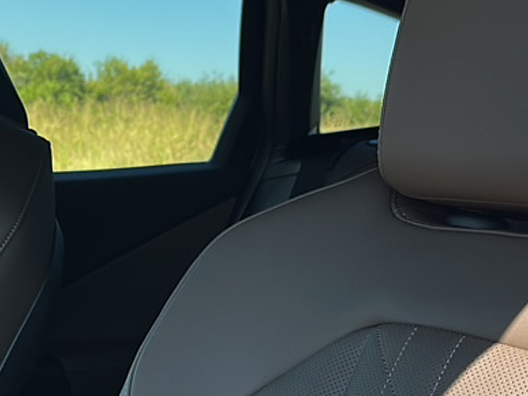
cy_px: 321
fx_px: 946
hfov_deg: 31.0
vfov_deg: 23.3
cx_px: 182
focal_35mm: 62
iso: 80
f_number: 1.78
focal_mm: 6.86
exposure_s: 1/535
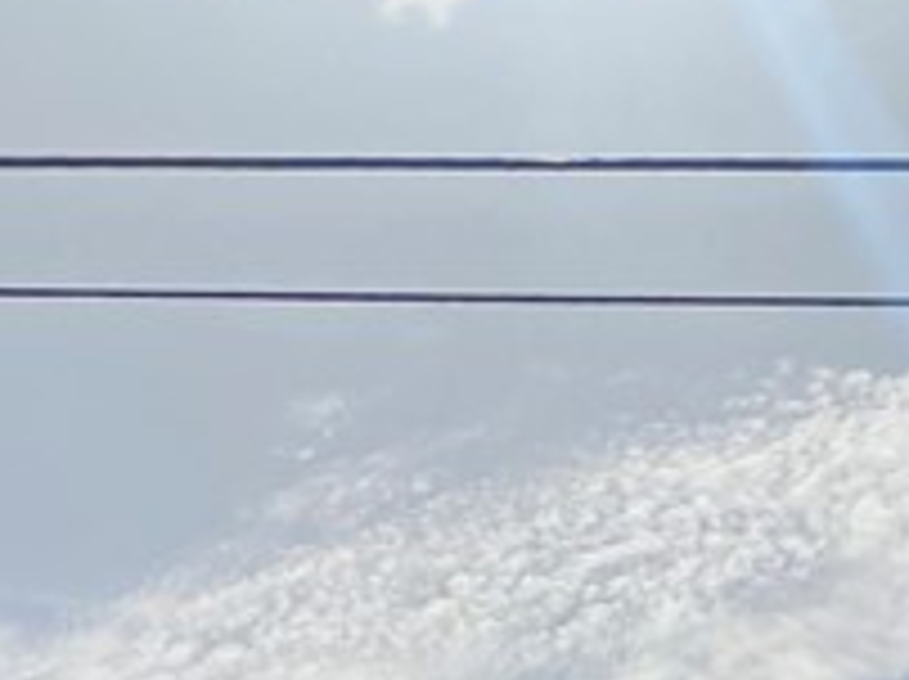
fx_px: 3462
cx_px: 788
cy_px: 1590
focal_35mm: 132
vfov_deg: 9.9
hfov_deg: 14.8
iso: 32
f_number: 1.8
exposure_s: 1/10417
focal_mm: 4.25
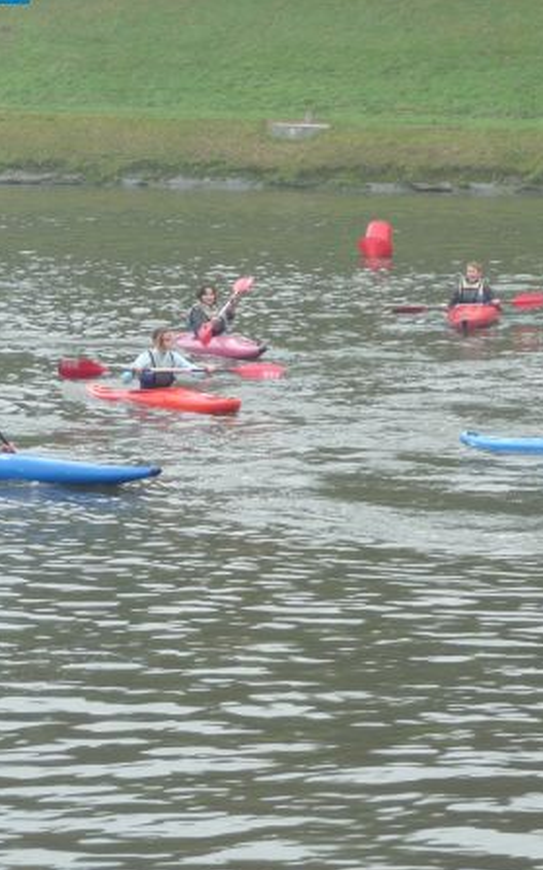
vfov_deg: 12.1
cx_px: 459
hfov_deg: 7.6
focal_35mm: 173
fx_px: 4100
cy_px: 430
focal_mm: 14.2
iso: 100
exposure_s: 1/40
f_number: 4.7
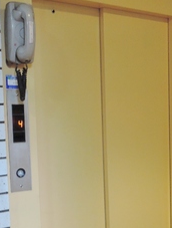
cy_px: 159
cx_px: 146
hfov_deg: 21.6
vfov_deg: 28.7
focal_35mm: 67
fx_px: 443
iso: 400
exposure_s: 1/13
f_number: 2.8
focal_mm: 5.1
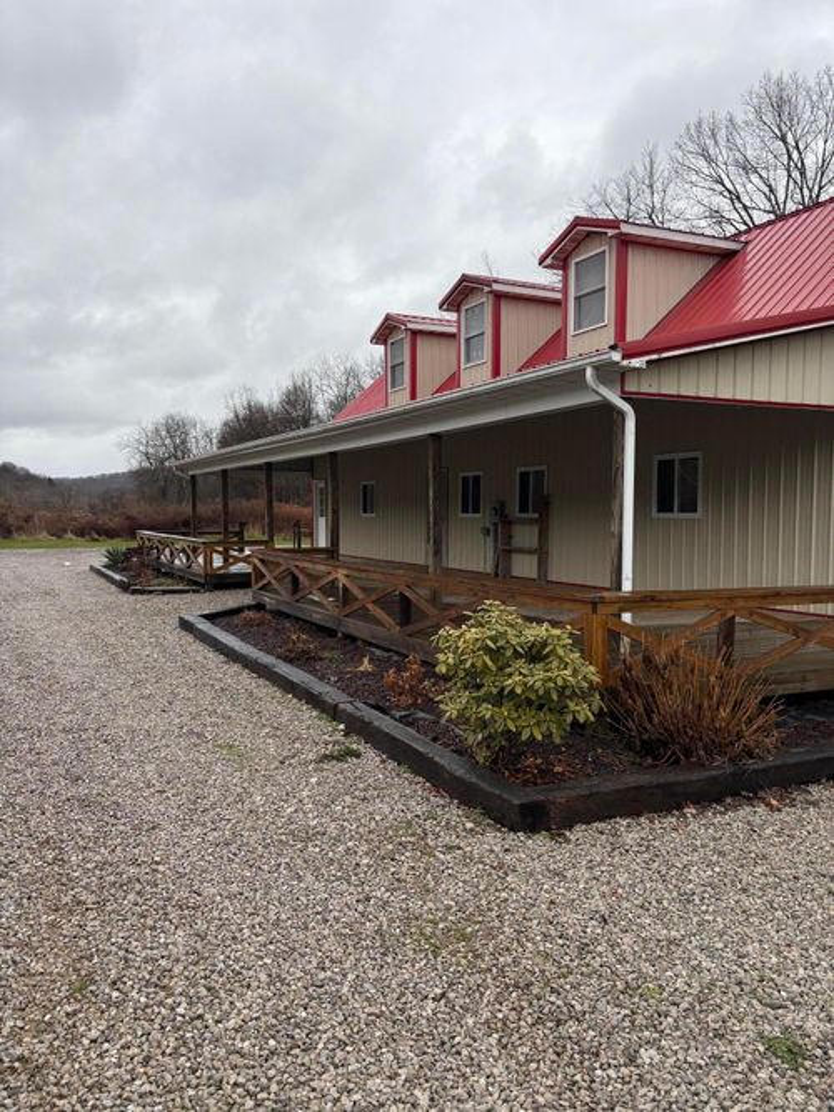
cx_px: 417
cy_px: 556
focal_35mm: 26
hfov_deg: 53.0
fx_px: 835
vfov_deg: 67.3
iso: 50
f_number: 1.6
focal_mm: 5.96
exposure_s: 1/561
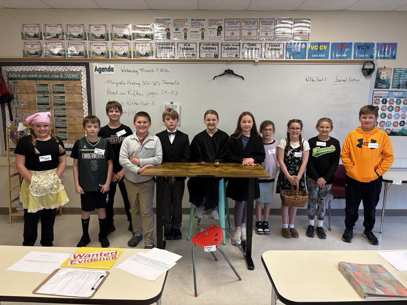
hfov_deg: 67.3
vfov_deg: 53.1
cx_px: 204
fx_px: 306
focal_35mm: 26
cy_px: 152
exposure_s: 1/60
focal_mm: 5.96
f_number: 1.6
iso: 64
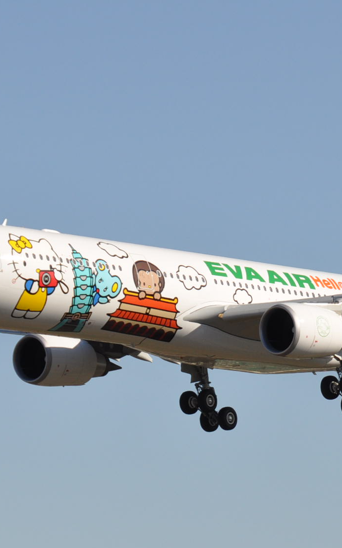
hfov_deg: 3.4
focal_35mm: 382
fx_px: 5698
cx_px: 277
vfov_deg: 5.5
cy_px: 334
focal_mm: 130
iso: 400
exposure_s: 1/1250
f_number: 9
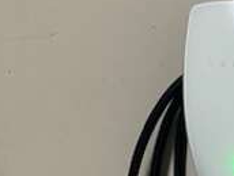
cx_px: 392
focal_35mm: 103
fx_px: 696
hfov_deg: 16.6
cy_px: 187
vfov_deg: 14.1
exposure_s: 1/40
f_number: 1.8
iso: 320
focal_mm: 4.25
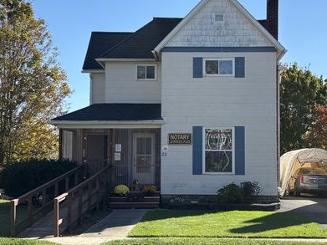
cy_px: 112
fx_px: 604
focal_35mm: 64
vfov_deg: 22.9
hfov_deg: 30.2
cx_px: 192
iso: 50
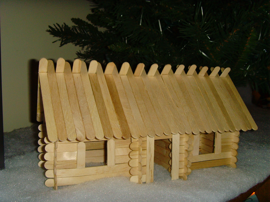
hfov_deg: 47.9
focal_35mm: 39
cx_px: 135
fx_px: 304
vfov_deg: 36.8
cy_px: 101
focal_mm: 6.6
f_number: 3.5
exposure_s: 1/45
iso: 200
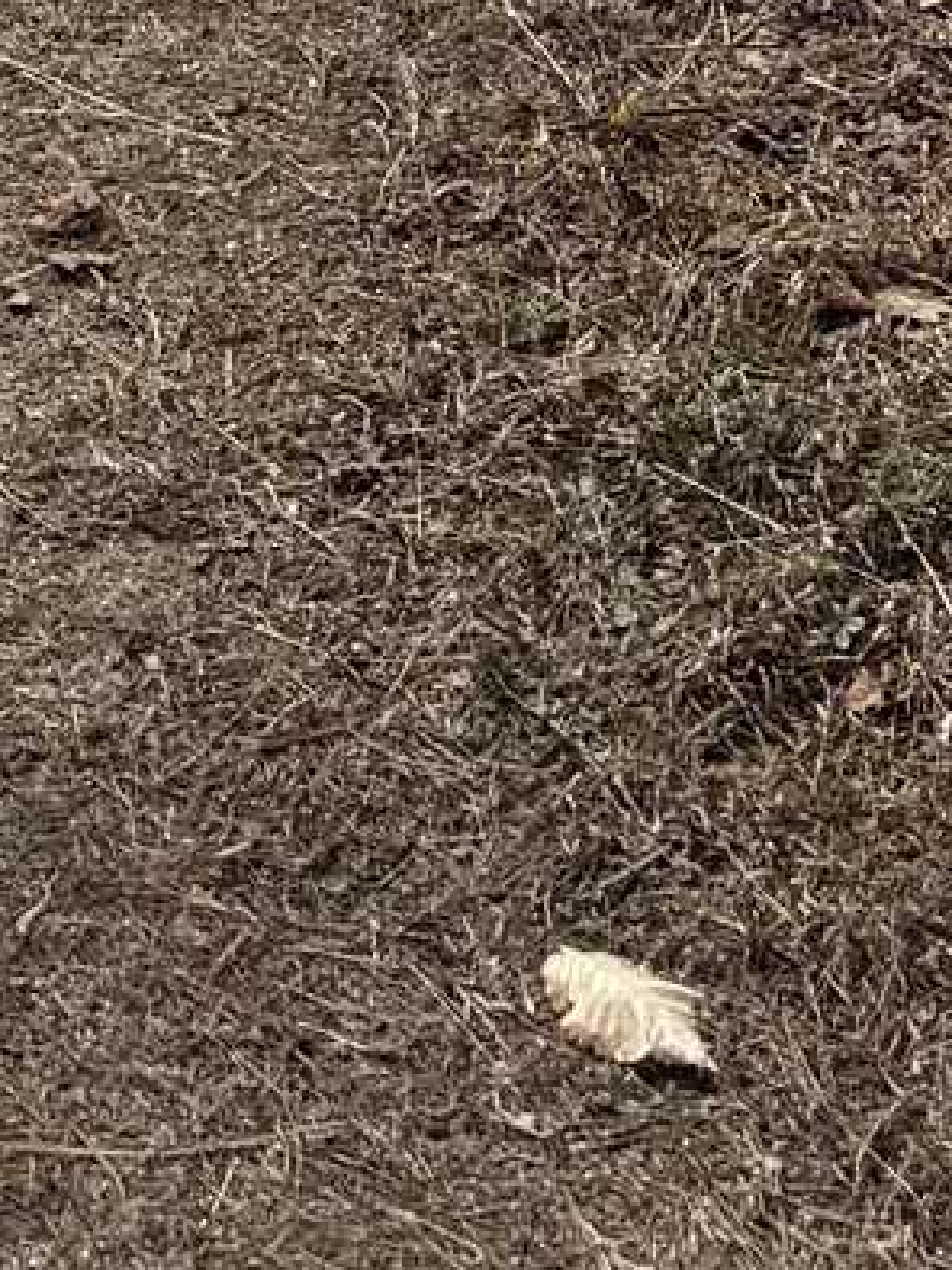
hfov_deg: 10.6
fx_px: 5136
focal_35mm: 140
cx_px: 659
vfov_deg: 11.2
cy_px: -2019
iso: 80
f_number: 1.78
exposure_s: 1/9091
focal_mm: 6.76
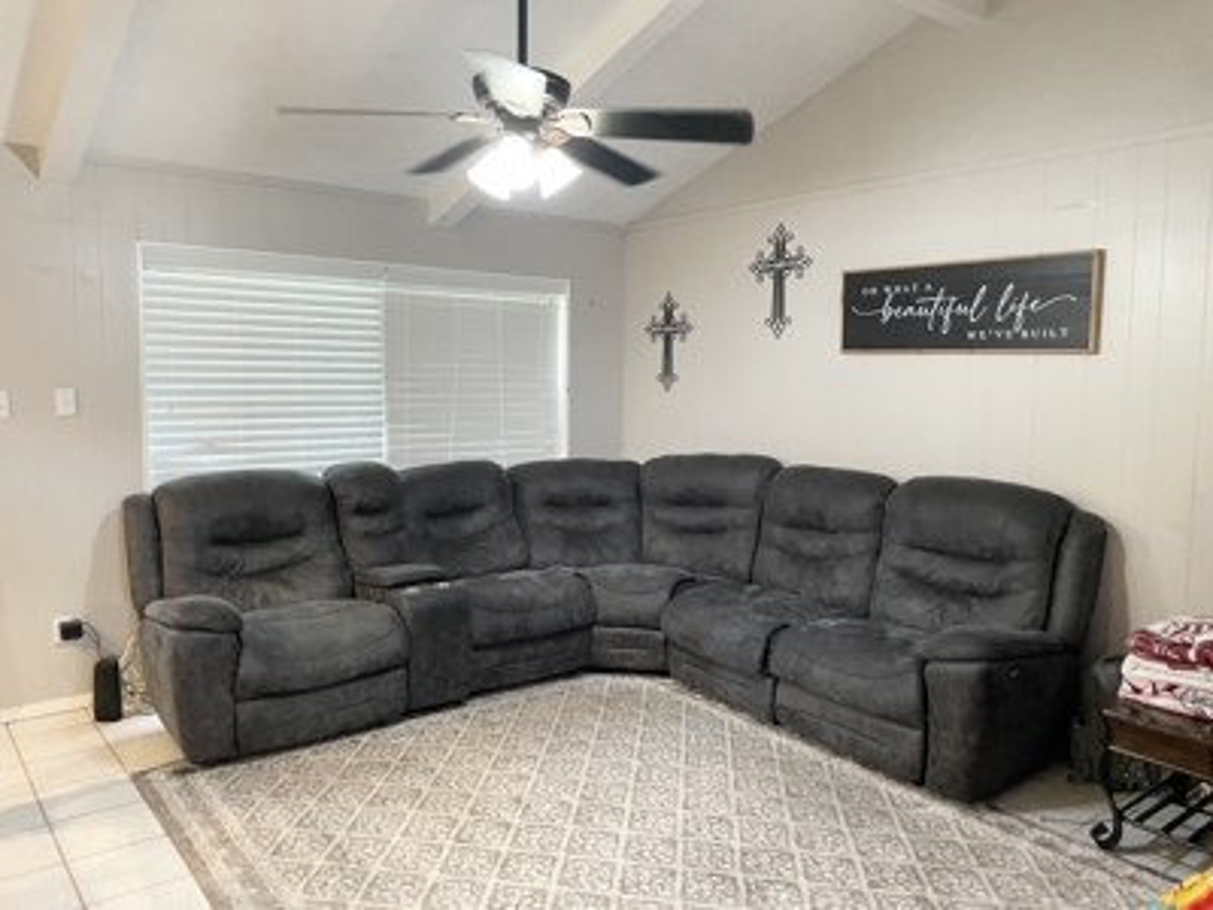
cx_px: 606
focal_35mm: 26
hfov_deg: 67.3
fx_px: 911
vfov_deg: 53.1
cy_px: 455
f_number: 1.6
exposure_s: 1/40
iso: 400
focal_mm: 4.2
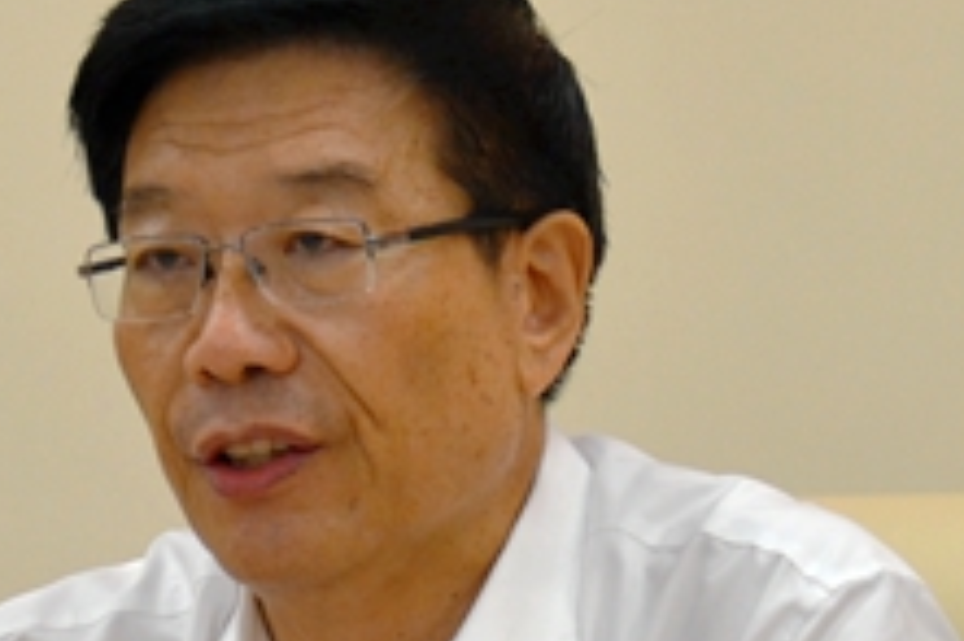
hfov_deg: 4.2
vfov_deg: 2.8
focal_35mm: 489
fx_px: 13084
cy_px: 541
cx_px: 349
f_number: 5.6
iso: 400
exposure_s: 1/80
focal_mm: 120
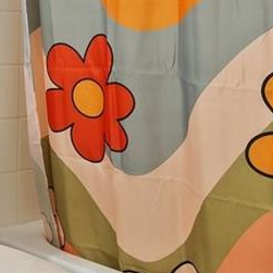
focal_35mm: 76
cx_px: -153
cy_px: 23
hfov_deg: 19.4
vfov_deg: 22.2
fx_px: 678
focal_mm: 14
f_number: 2.8
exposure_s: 1/20
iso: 100
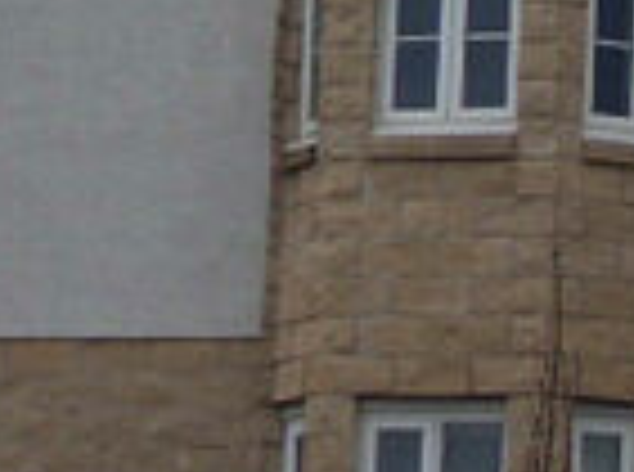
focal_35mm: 264
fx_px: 4823
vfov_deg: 5.5
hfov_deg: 7.4
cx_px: 904
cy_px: -267
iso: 80
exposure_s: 1/90
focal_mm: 8.4
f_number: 8.4
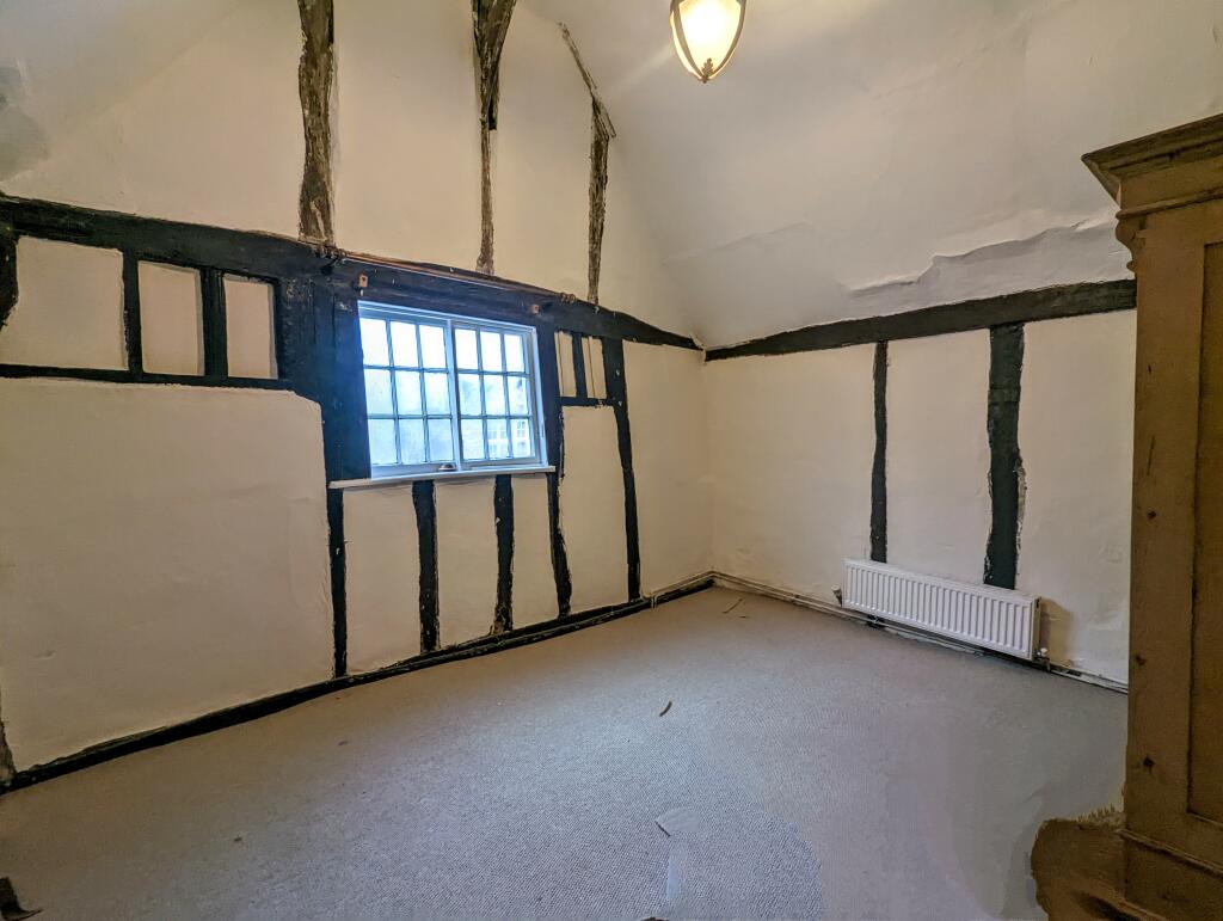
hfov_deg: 94.4
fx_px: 566
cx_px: 612
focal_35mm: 16
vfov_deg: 78.2
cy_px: 460
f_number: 2.2
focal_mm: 2.35
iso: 78
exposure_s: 1/25
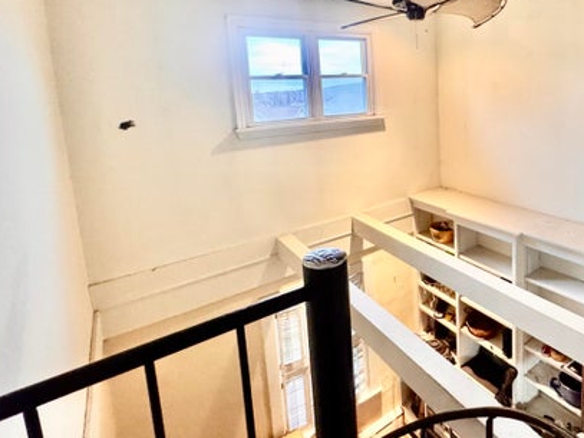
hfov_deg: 73.9
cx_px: 393
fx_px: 371
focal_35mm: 22
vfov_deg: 59.4
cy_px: 139
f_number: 2.2
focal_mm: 2.22
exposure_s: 1/60
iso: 250
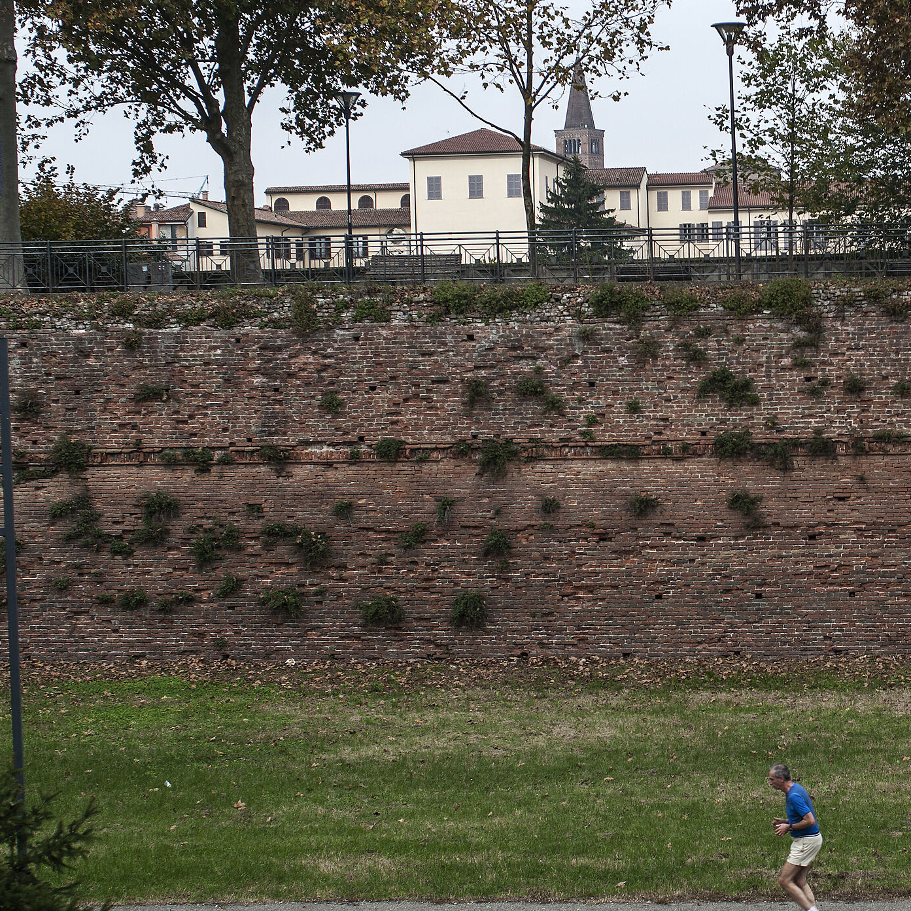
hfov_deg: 19.5
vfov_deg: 19.7
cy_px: 460
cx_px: 771
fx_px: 2620
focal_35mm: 88
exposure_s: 1/125
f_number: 4.5
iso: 100
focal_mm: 40
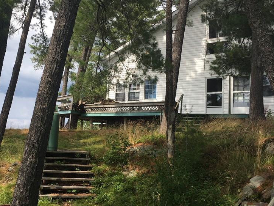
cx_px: 114
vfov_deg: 35.1
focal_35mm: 41
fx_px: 325
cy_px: 109
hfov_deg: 45.6
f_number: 2.2
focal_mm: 4.15
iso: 25
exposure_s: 1/864
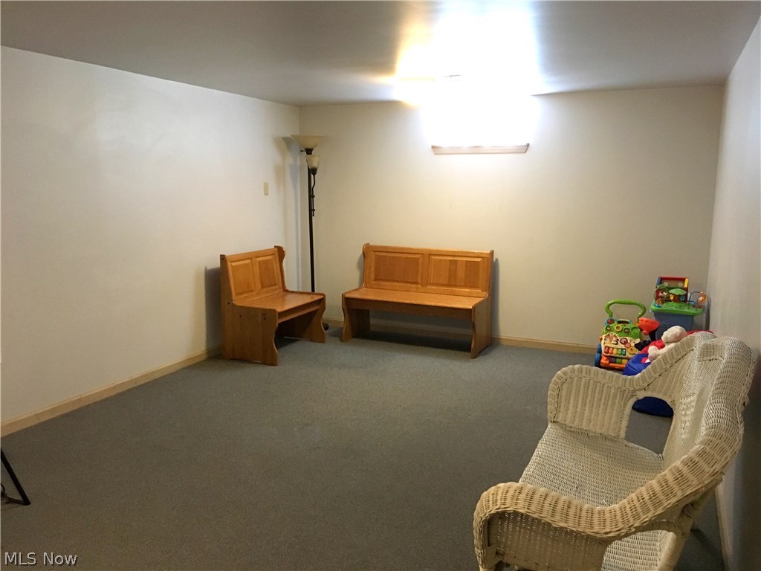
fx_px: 638
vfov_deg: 48.2
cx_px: 380
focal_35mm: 29
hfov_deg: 61.7
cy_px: 286
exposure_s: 1/20
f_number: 2.2
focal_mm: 4.15
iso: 200
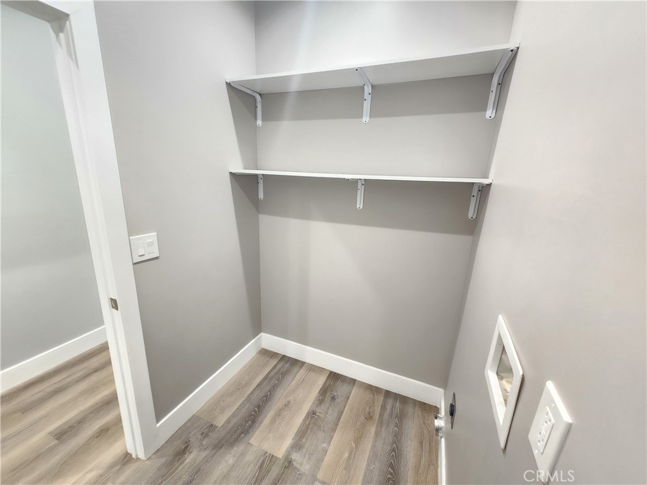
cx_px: 324
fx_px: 243
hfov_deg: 106.2
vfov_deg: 89.9
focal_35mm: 13
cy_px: 242
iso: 500
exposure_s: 1/30
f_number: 2.2
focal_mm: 2.2
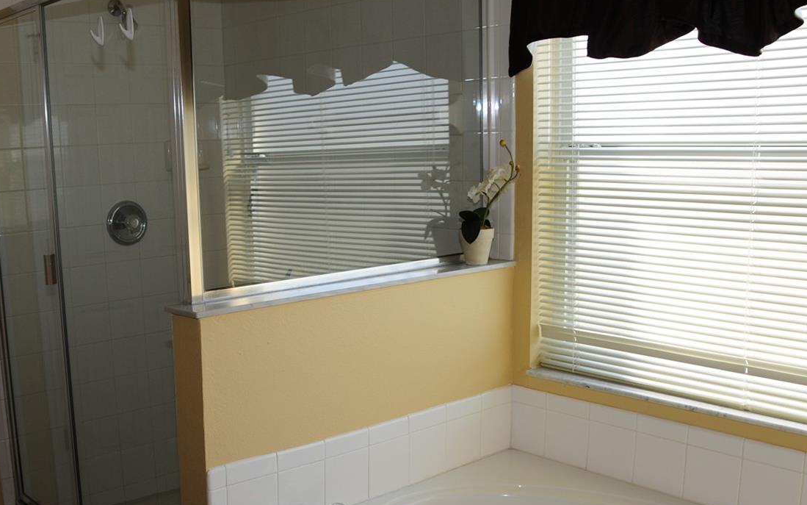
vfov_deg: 31.8
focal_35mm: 40
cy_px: 328
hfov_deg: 48.6
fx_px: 880
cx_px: 285
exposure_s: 1/80
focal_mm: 18
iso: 200
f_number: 5
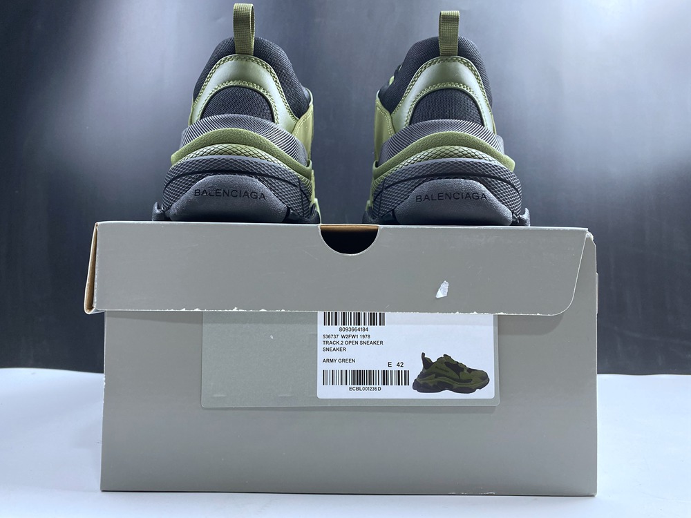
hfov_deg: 67.3
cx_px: 346
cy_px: 259
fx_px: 519
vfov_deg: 53.1
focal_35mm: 26
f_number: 1.8
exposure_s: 1/50
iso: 100
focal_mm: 4.25
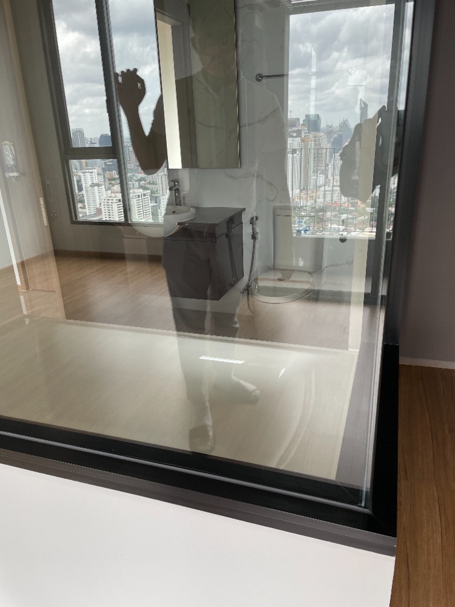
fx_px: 456
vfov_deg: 67.3
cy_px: 304
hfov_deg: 53.1
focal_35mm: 26
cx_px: 228
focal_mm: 4.2
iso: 50
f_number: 1.6
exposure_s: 1/121
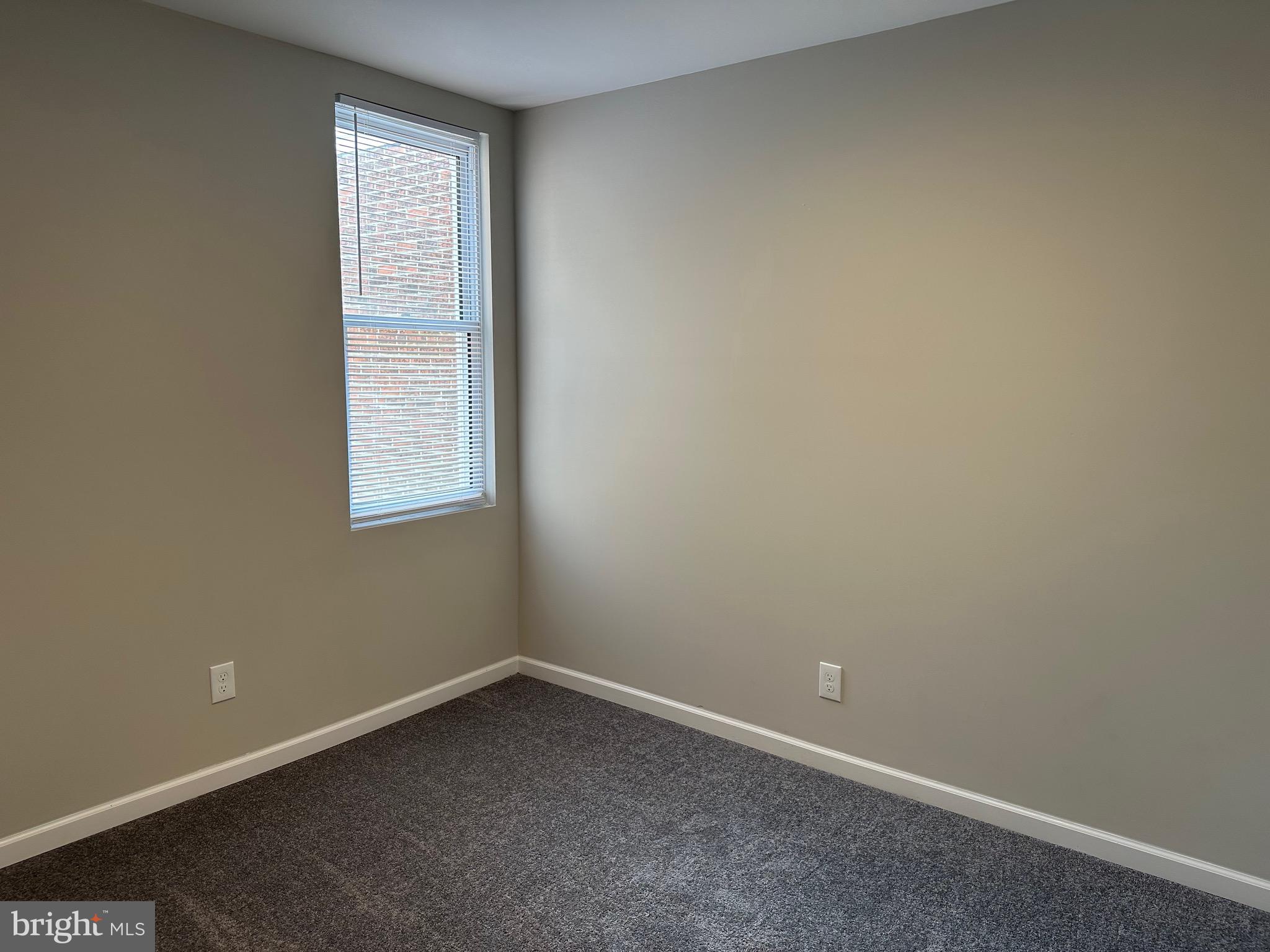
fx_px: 881
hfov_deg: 71.6
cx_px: 635
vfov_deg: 56.8
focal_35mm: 24
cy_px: 476
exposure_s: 1/144
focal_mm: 6.86
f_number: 1.78
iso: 100
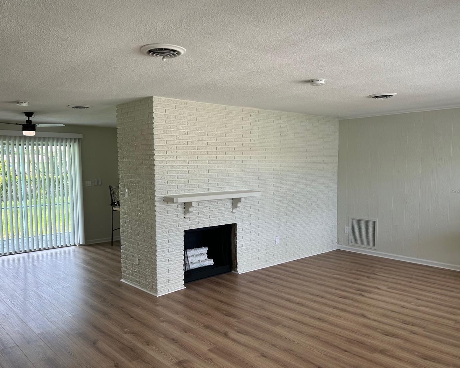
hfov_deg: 60.4
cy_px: 191
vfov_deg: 50.0
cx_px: 213
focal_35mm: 29
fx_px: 395
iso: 40
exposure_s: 1/284
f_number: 1.5
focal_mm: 5.7
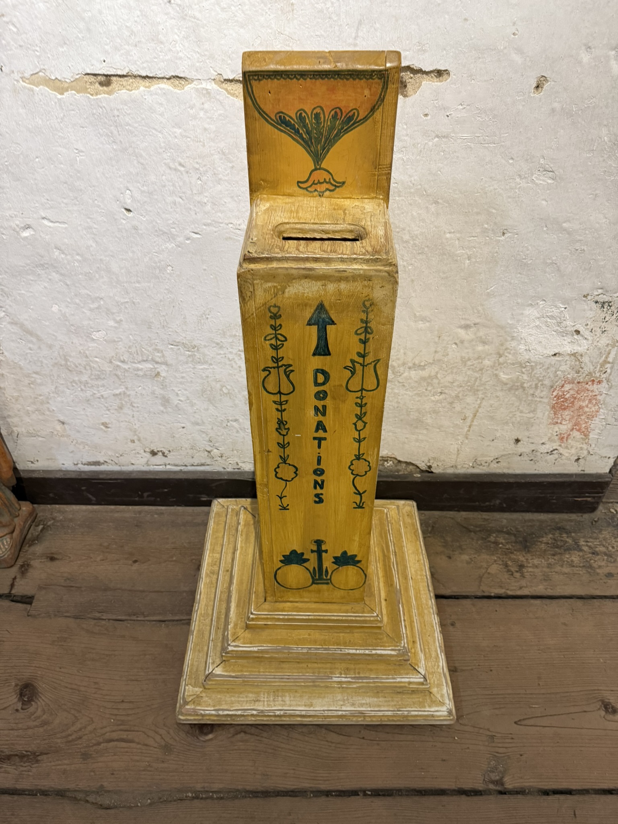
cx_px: 309
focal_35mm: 24
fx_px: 571
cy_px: 412
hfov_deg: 56.8
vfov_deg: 71.6
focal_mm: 6.76
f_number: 1.78
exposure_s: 1/60
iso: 320
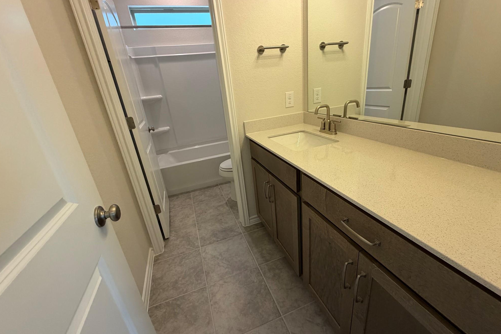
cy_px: 161
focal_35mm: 15
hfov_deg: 100.4
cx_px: 251
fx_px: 209
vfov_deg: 77.3
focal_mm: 2.22
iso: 200
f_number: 2.2
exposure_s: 1/120
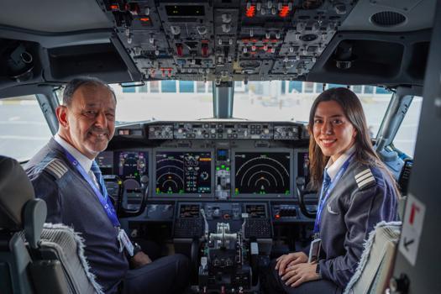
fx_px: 343
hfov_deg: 65.5
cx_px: 220
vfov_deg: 46.4
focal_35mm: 28
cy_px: 147
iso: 1250
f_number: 2.8
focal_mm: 28
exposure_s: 1/200
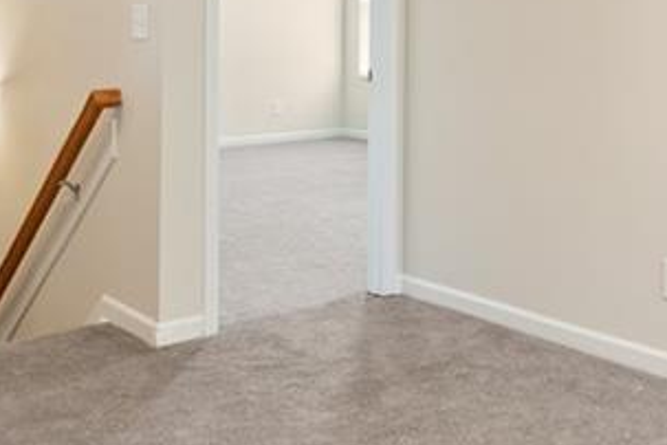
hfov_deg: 35.5
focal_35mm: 54
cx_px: 544
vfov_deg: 24.1
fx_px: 1000
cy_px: 15
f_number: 8
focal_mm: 16
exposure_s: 1/2.5
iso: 320
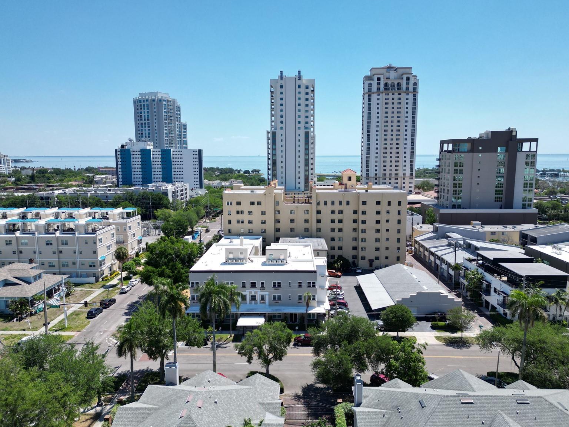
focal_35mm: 25
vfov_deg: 54.9
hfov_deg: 69.4
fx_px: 411
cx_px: 284
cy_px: 211
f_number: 1.7
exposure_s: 1/3200
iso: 120
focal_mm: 6.72
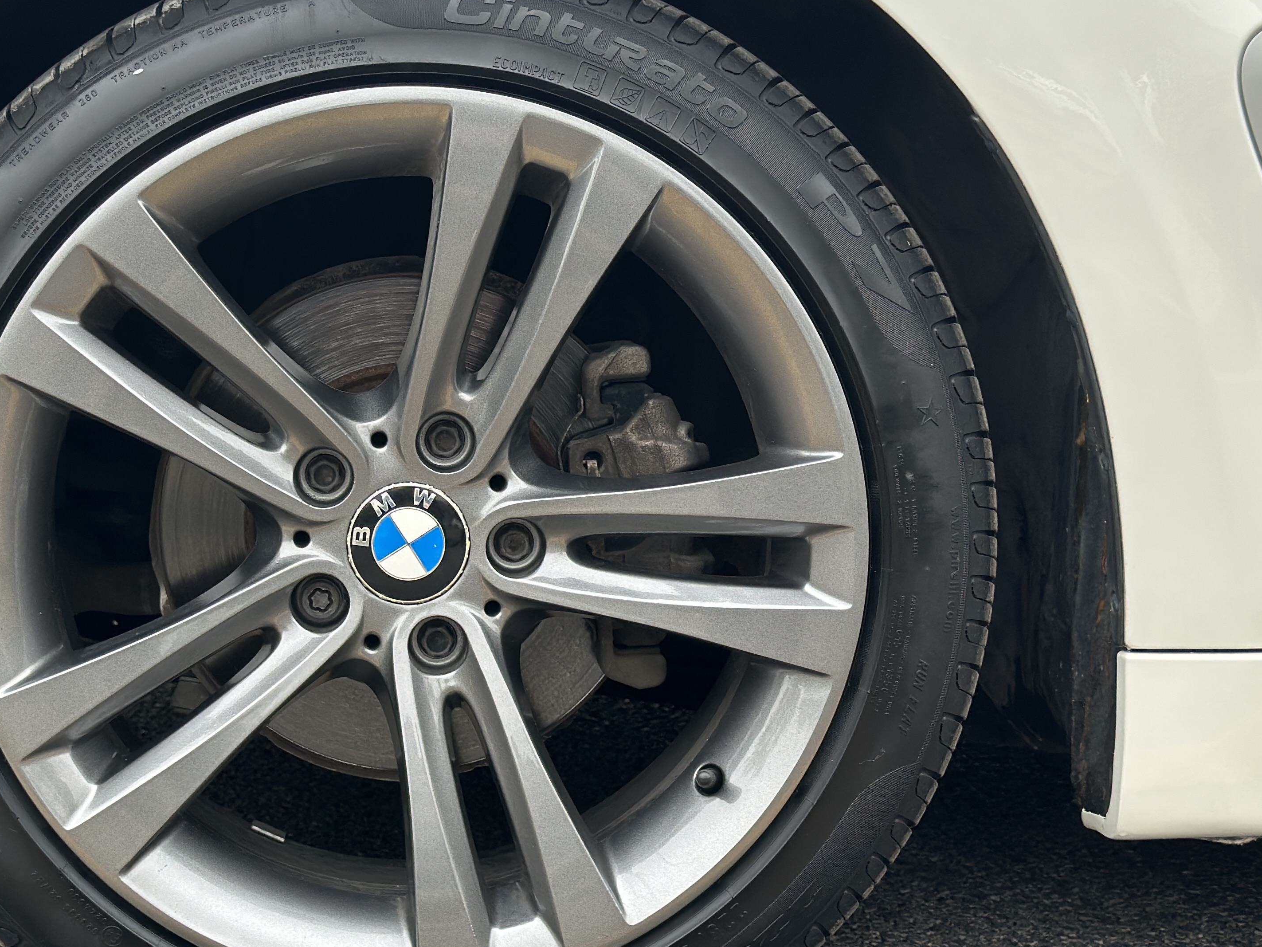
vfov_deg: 21.6
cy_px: 538
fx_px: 2479
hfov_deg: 28.3
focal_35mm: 68
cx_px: 379
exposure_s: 1/285
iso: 80
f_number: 1.78
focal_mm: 6.86
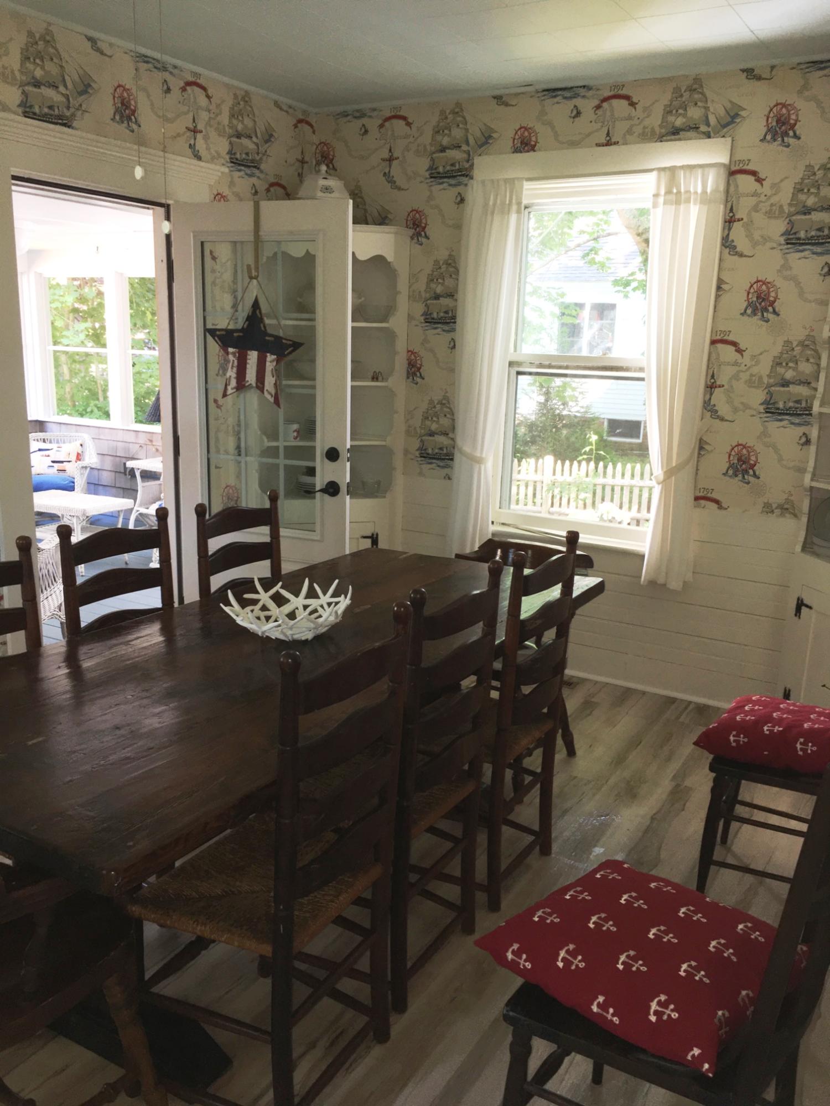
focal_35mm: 29
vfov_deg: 61.7
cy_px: 553
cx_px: 415
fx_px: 927
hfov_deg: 48.2
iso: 32
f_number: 2.2
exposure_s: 1/30
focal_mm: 4.15
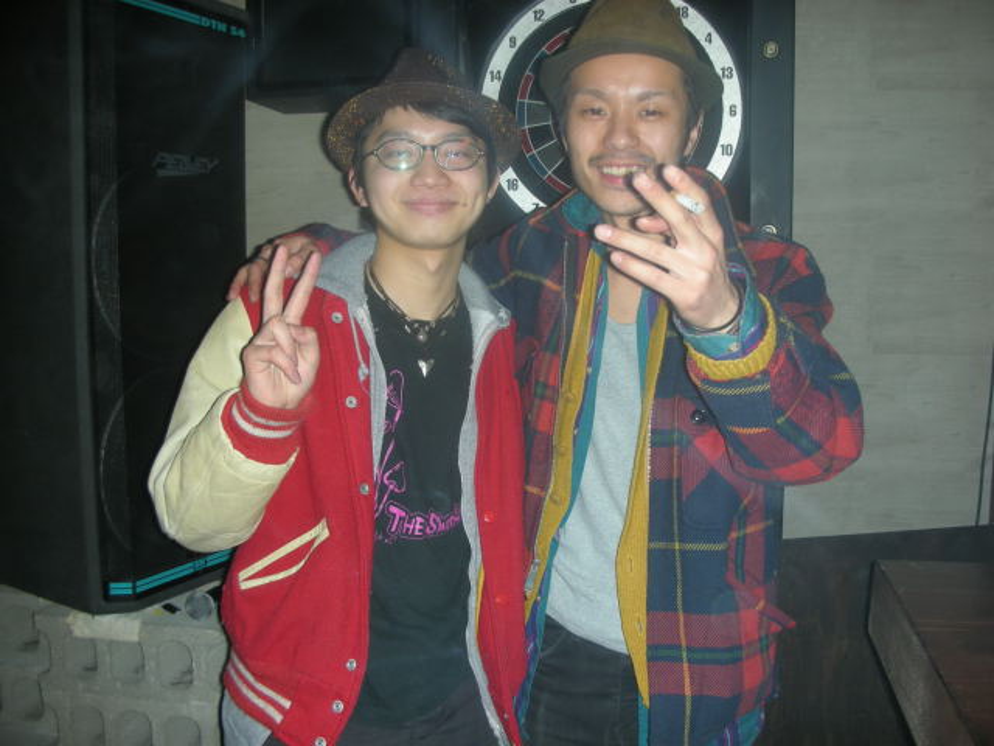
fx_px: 1005
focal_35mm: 35
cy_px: 373
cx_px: 497
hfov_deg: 52.6
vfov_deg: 40.7
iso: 67
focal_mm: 5.8
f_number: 2.8
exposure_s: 1/60
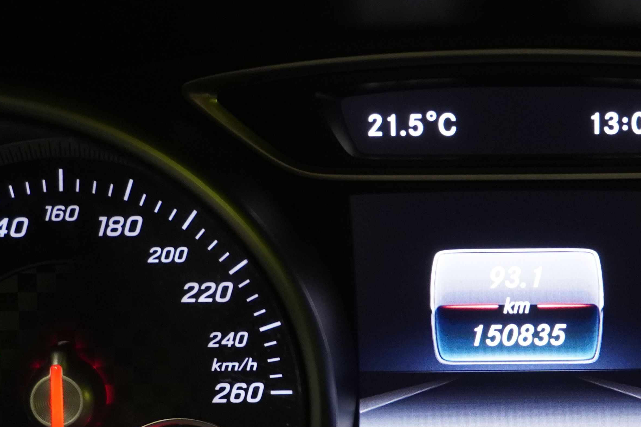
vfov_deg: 13.8
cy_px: 331
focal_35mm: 99
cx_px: 521
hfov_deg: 20.4
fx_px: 1763
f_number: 4.5
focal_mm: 26
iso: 1250
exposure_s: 1/40
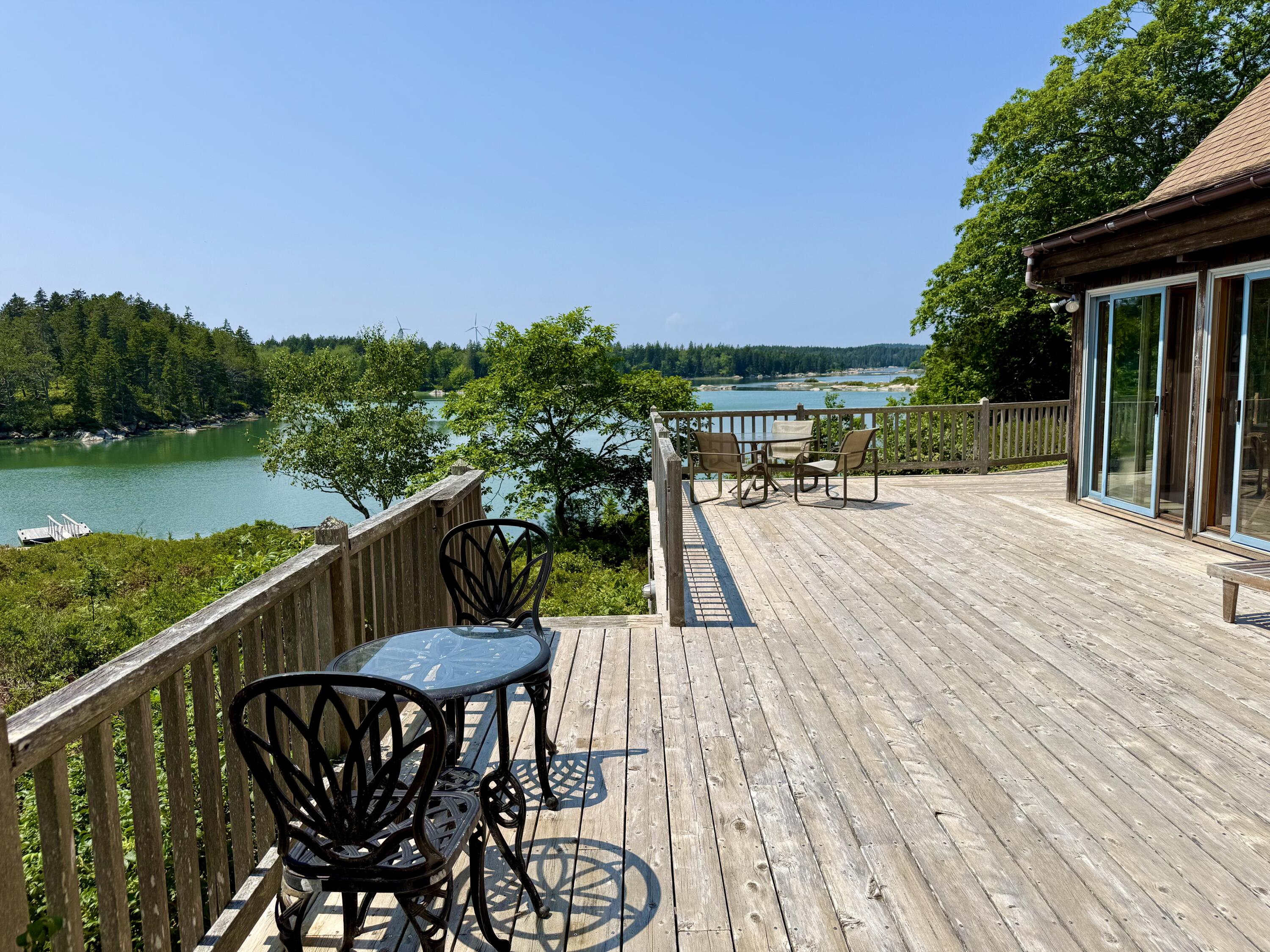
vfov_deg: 56.8
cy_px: 476
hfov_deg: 71.6
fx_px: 881
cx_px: 635
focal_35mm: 24
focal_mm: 6.76
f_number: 1.78
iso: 80
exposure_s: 1/6711
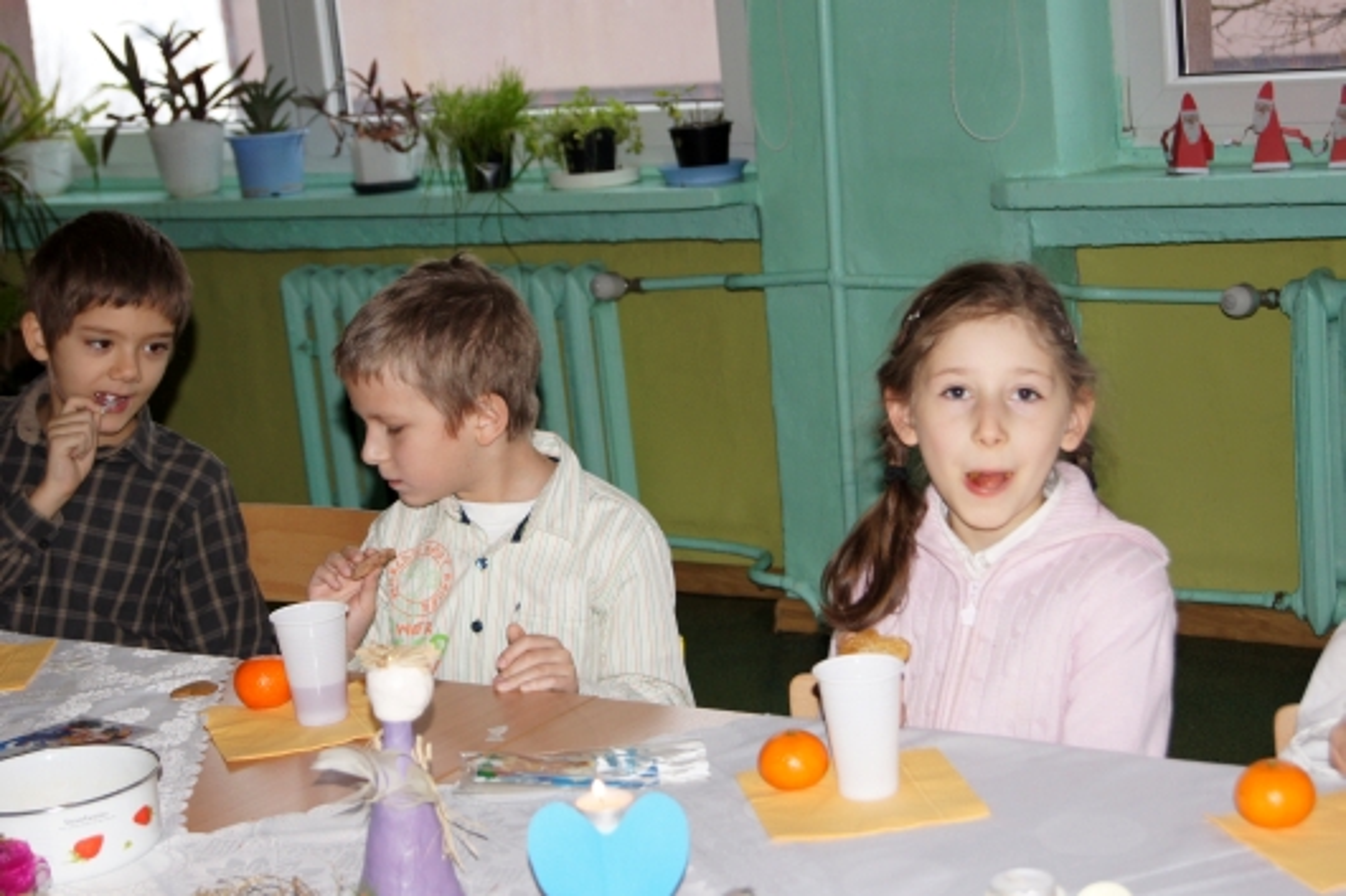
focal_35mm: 68
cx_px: 673
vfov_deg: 20.1
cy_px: 448
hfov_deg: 29.9
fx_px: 2523
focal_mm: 45
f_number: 5.6
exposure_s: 1/80
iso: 800
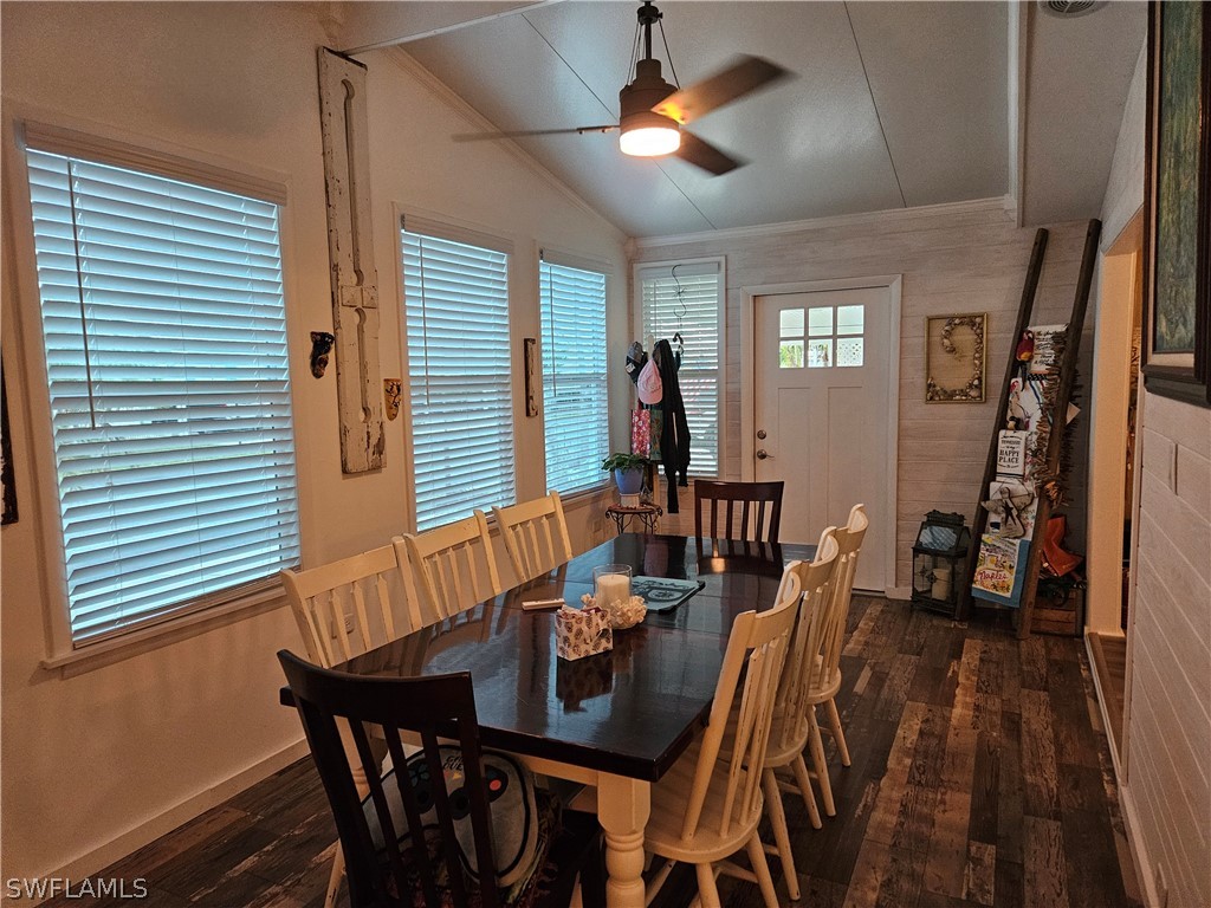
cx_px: 606
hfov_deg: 73.9
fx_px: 805
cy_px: 454
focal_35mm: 23
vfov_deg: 58.9
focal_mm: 5.4
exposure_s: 1/120
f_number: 1.8
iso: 640
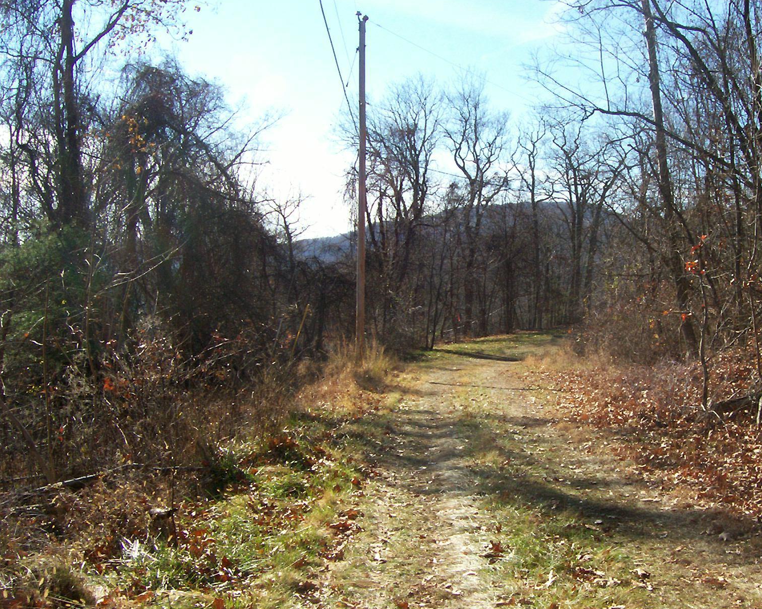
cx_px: 516
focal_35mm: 45
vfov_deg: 33.4
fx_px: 1015
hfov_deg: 40.6
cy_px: 326
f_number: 5.1
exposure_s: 1/262
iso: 80
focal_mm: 5.6
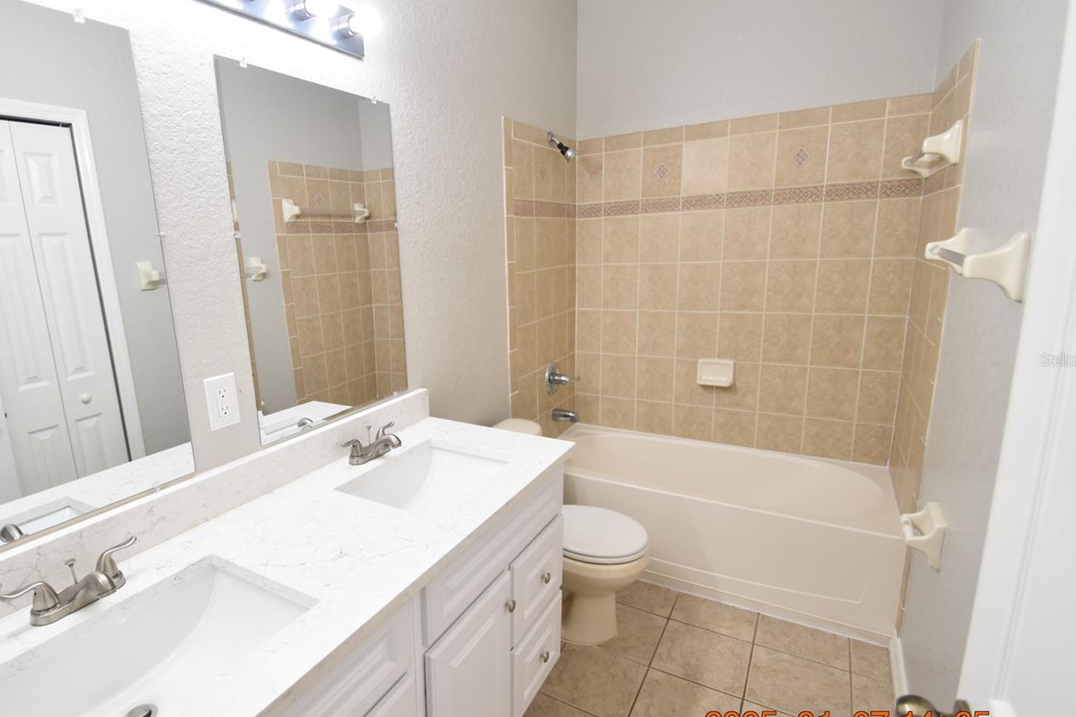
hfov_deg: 89.5
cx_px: 467
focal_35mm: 18
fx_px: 538
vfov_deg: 67.4
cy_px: 360
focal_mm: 10
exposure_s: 1/80
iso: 400
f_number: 4.5
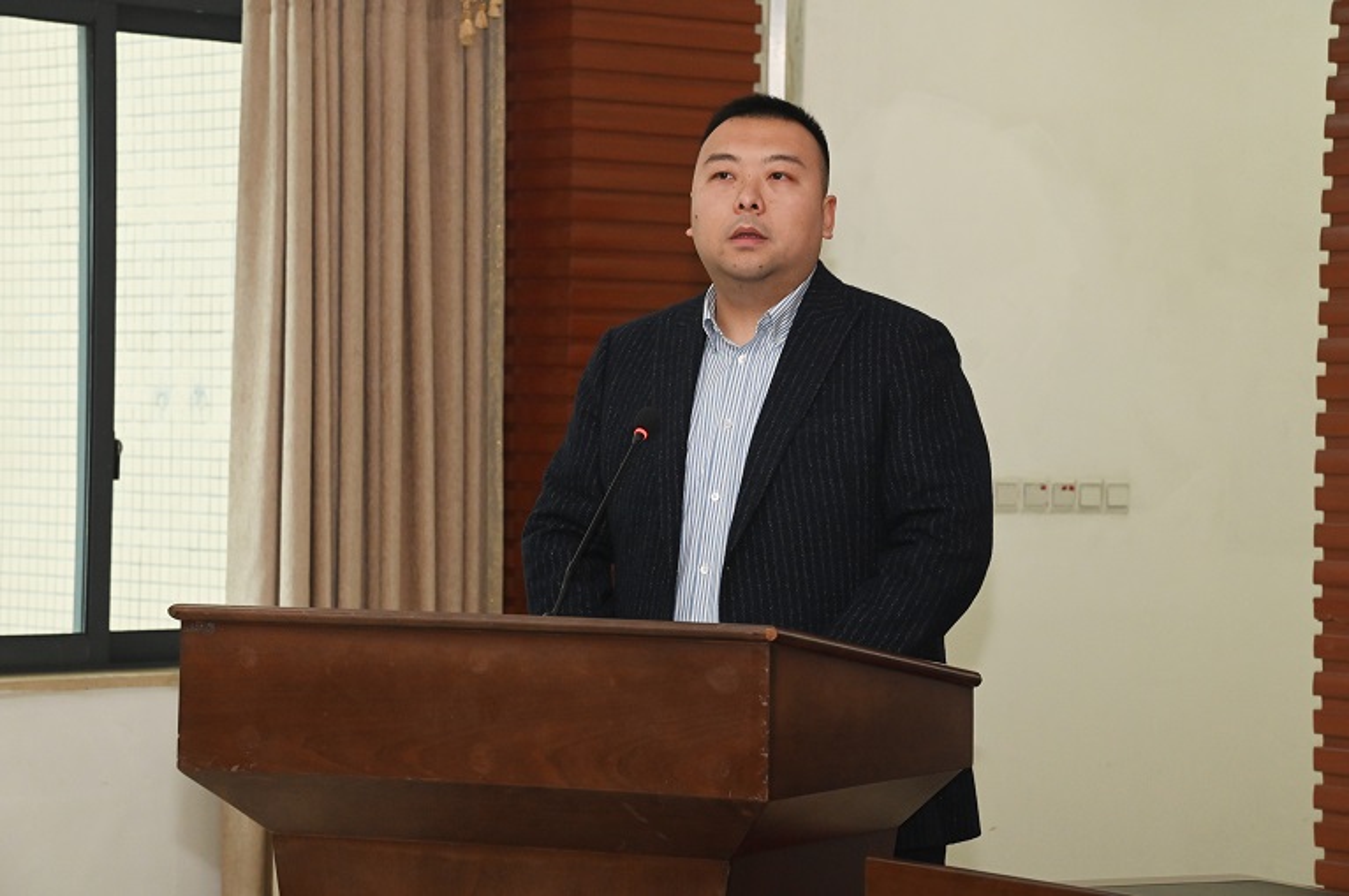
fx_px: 4492
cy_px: 448
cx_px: 674
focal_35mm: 120
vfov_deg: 11.4
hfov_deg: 17.1
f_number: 10
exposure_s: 1/80
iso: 4000
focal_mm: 120
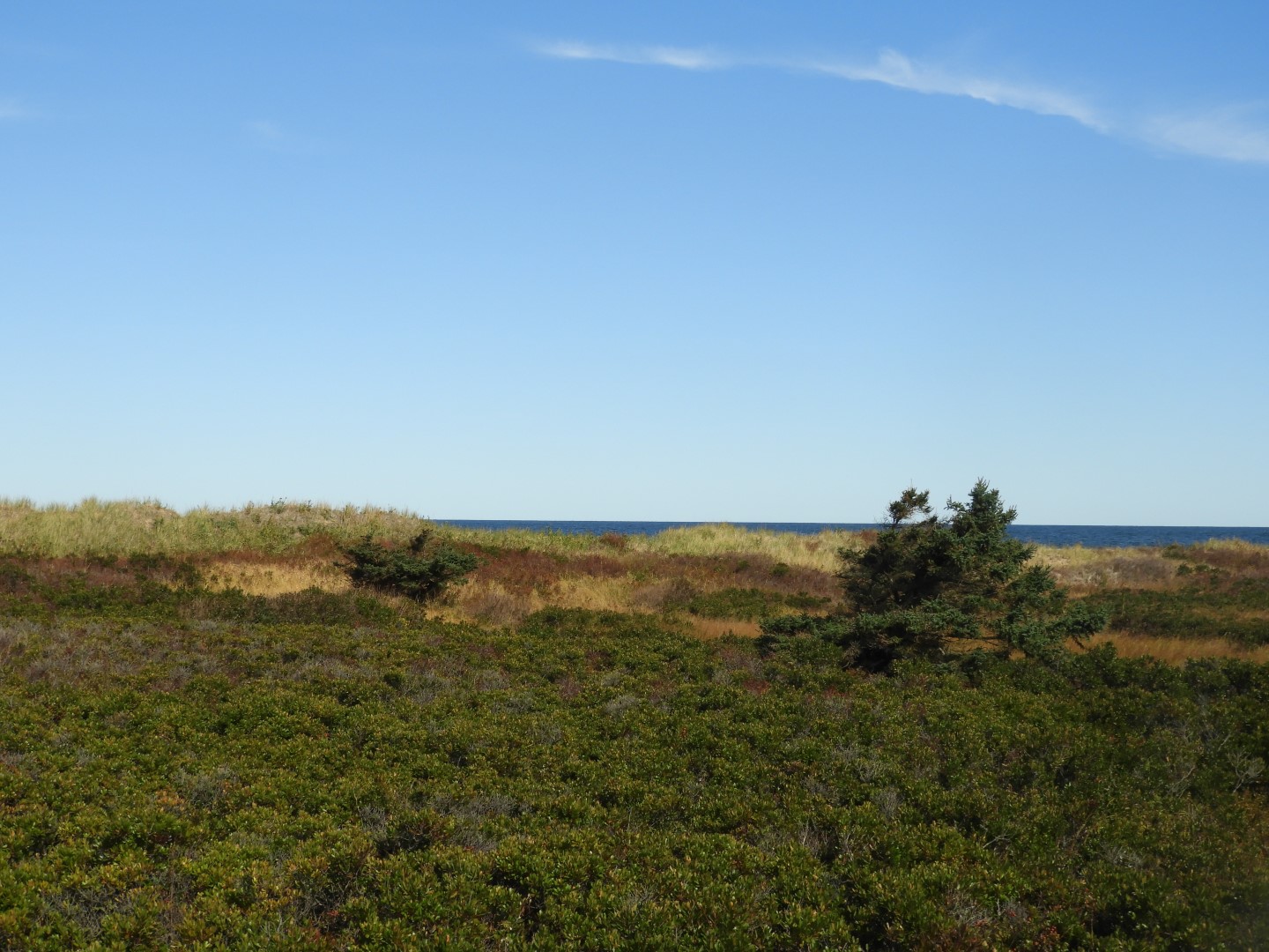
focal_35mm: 55
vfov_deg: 26.6
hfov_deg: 34.9
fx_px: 2016
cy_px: 476
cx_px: 634
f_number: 4
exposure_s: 1/1000
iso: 100
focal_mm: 9.9
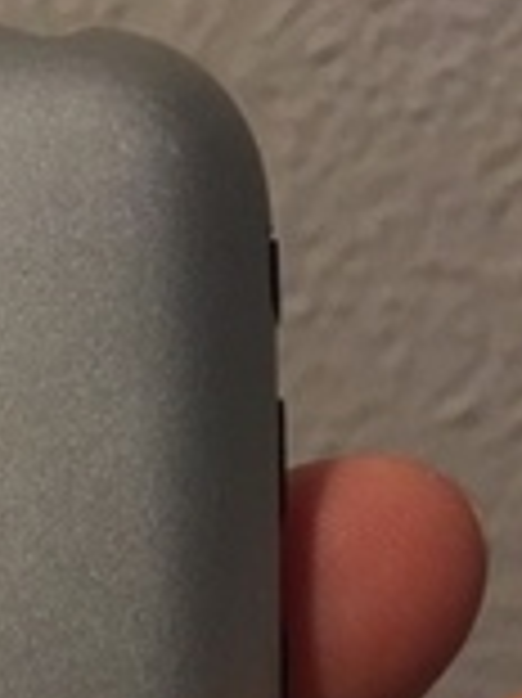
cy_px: 1054
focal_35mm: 90
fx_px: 1812
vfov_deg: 19.1
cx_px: -252
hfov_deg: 15.2
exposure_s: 1/17
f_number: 2.2
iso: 160
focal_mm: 4.15
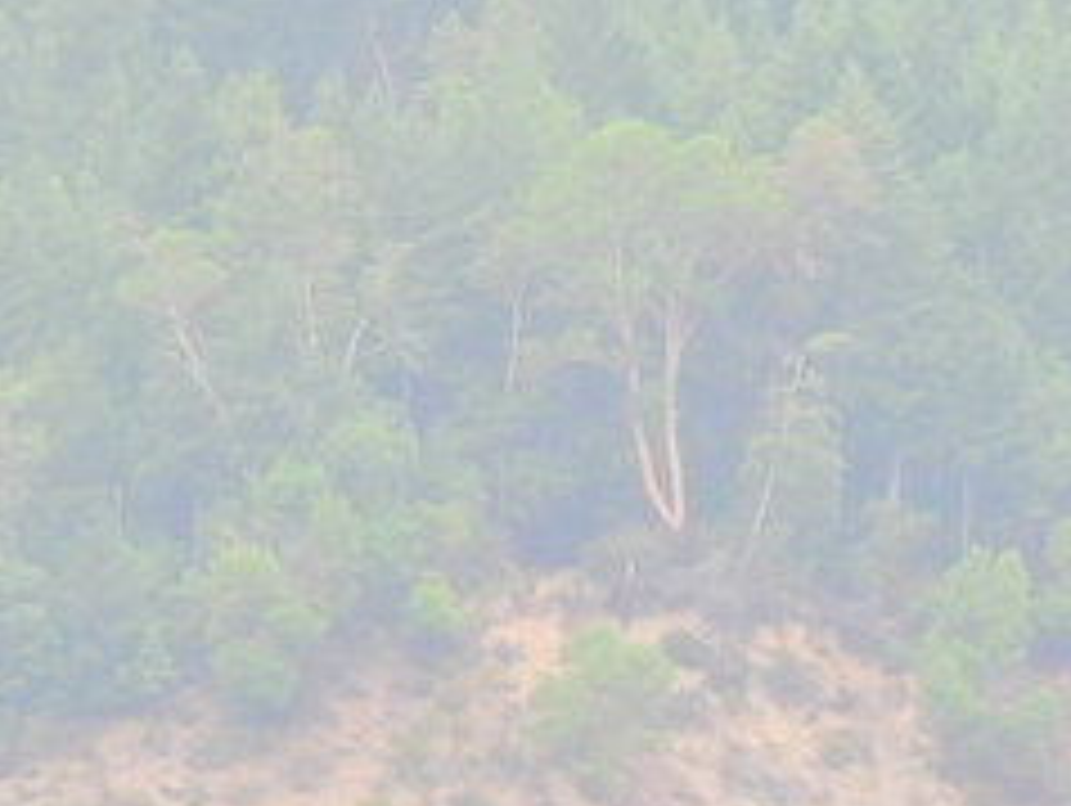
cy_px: 1040
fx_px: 58225
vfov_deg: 0.8
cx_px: 1040
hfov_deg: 1.1
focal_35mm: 1880
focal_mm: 62.5
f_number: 8
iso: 100
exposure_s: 1/50
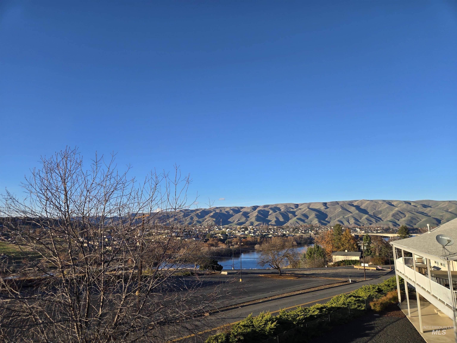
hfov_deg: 73.9
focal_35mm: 23
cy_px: 172
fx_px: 304
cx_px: 228
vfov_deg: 58.9
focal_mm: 5.4
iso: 25
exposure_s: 1/1202
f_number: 1.8
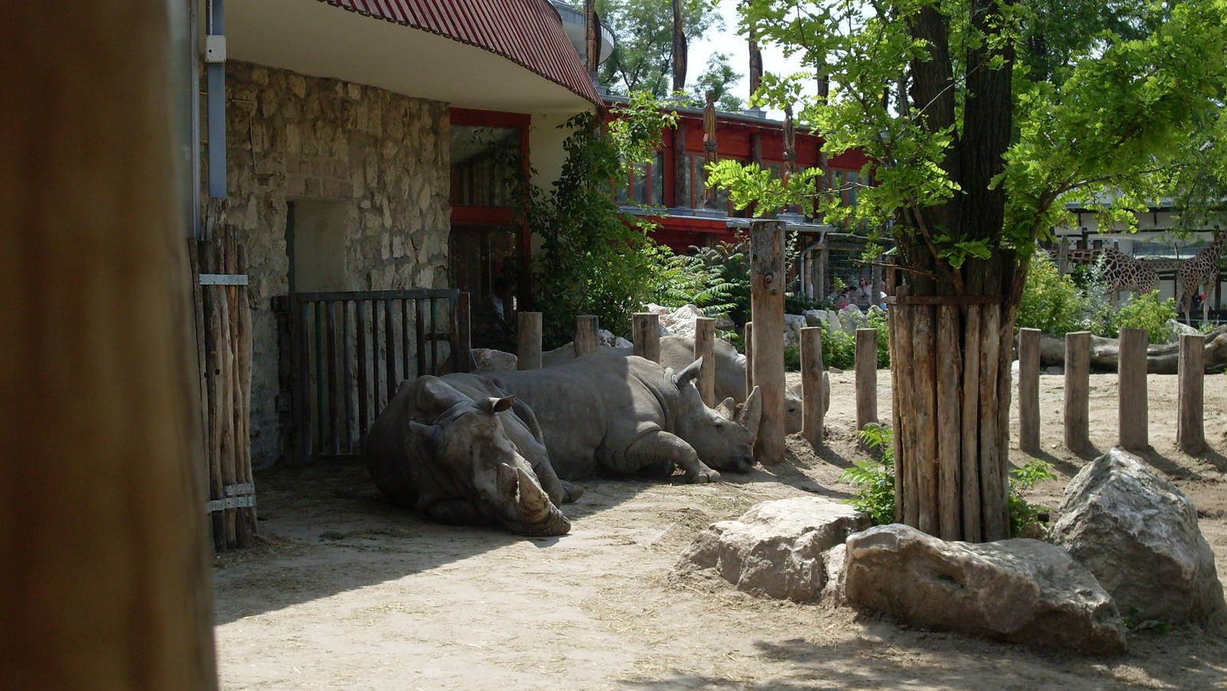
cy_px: 392
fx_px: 2538
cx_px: 615
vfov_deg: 15.5
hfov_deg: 27.2
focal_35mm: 78
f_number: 3.7
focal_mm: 11.7
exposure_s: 1/500
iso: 80
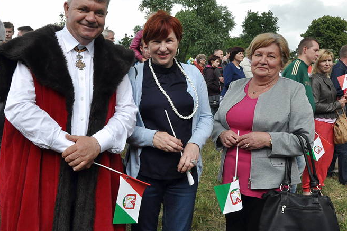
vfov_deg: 37.7
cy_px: 105
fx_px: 337
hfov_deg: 54.4
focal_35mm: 35
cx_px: 160
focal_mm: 18
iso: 1250
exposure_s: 1/160
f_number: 20
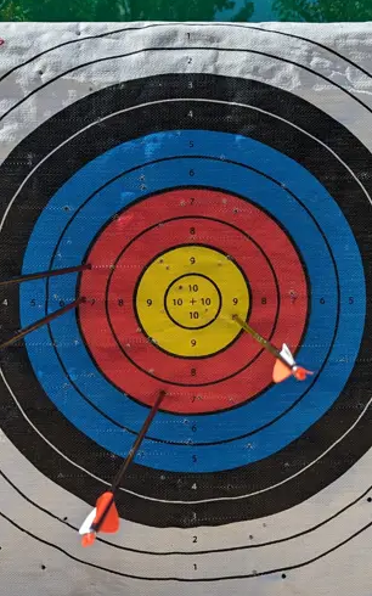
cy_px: 263
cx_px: 193
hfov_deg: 24.4
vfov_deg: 38.1
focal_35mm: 53
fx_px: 860
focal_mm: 6.81
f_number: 1.85
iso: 44
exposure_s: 1/2463
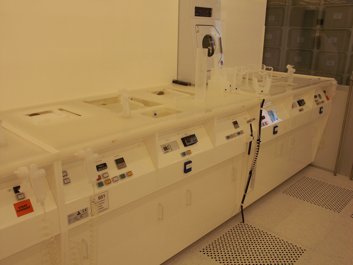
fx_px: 326
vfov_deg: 44.2
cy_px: 132
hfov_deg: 56.8
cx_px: 176
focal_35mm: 32
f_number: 4.5
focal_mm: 8.41
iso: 100
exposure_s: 1/60
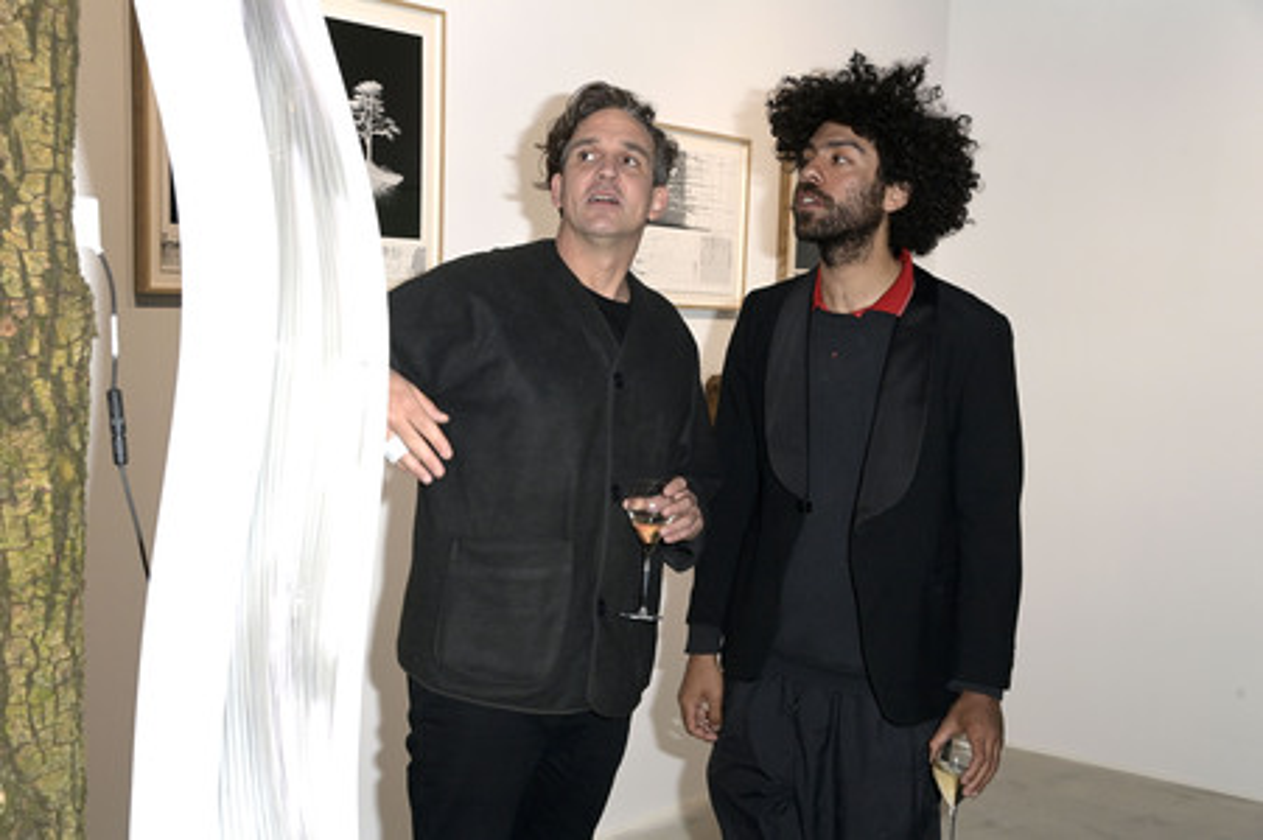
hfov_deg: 39.6
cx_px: 632
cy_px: 420
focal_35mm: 50
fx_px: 1753
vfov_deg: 27.0
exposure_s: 1/250
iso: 1250
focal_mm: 50
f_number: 6.3
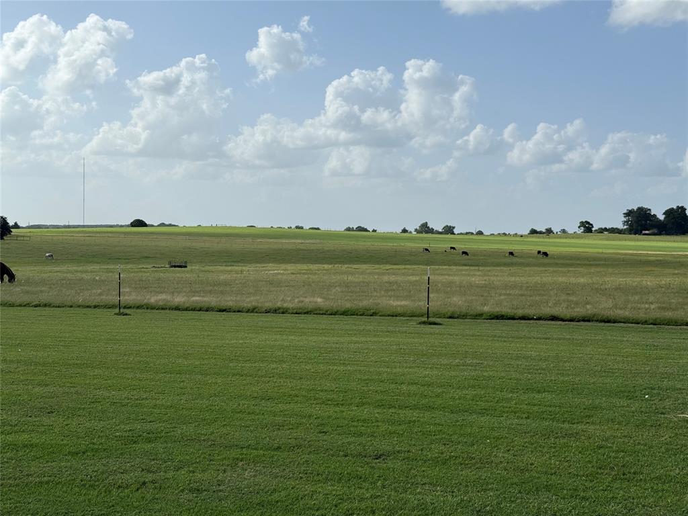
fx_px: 954
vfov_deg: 30.3
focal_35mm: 48
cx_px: 344
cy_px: 258
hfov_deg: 39.7
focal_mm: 6.76
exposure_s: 1/9901
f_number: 1.78
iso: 80
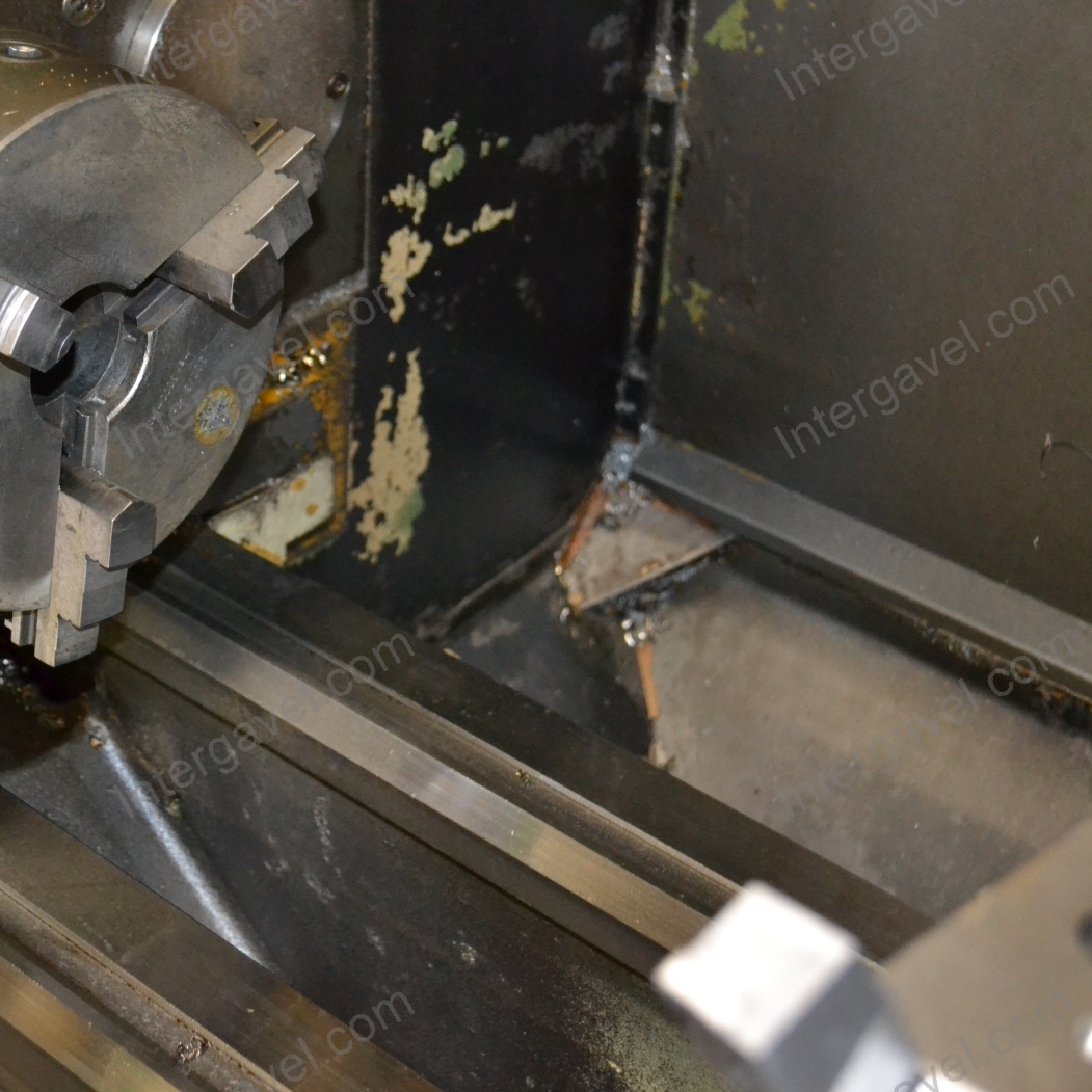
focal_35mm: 66
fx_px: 2356
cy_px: 539
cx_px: 272
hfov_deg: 25.8
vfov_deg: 26.1
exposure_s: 1/60
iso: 3200
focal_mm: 34
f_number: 5
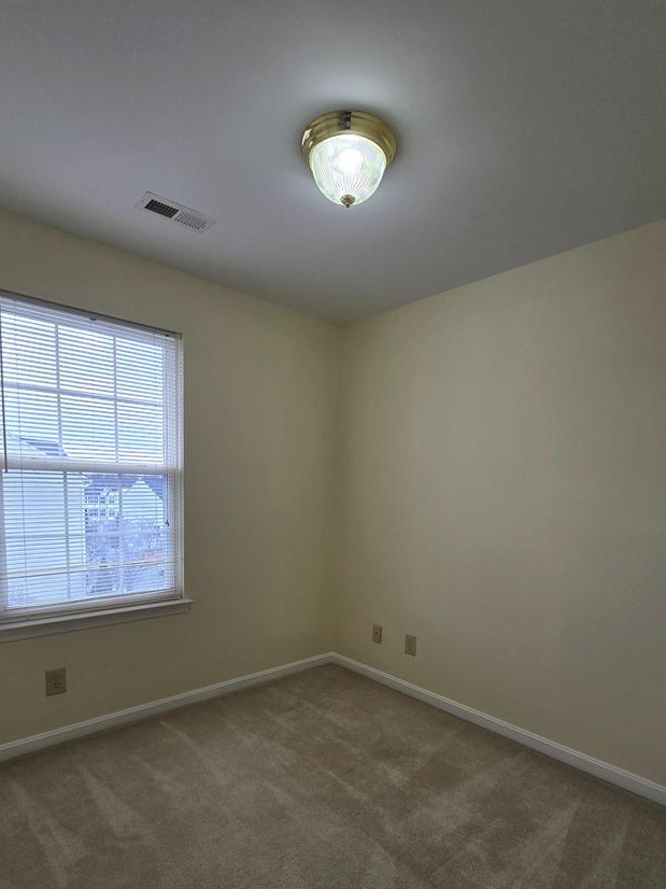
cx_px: 336
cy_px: 538
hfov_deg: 74.7
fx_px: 436
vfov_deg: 89.8
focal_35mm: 17
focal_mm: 2.2
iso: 50
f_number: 2.2
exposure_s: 1/143
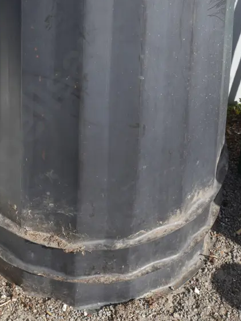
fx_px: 677
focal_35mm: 73
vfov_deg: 25.9
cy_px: 36
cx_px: 96
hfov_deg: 20.1
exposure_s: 1/250
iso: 200
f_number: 8
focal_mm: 20
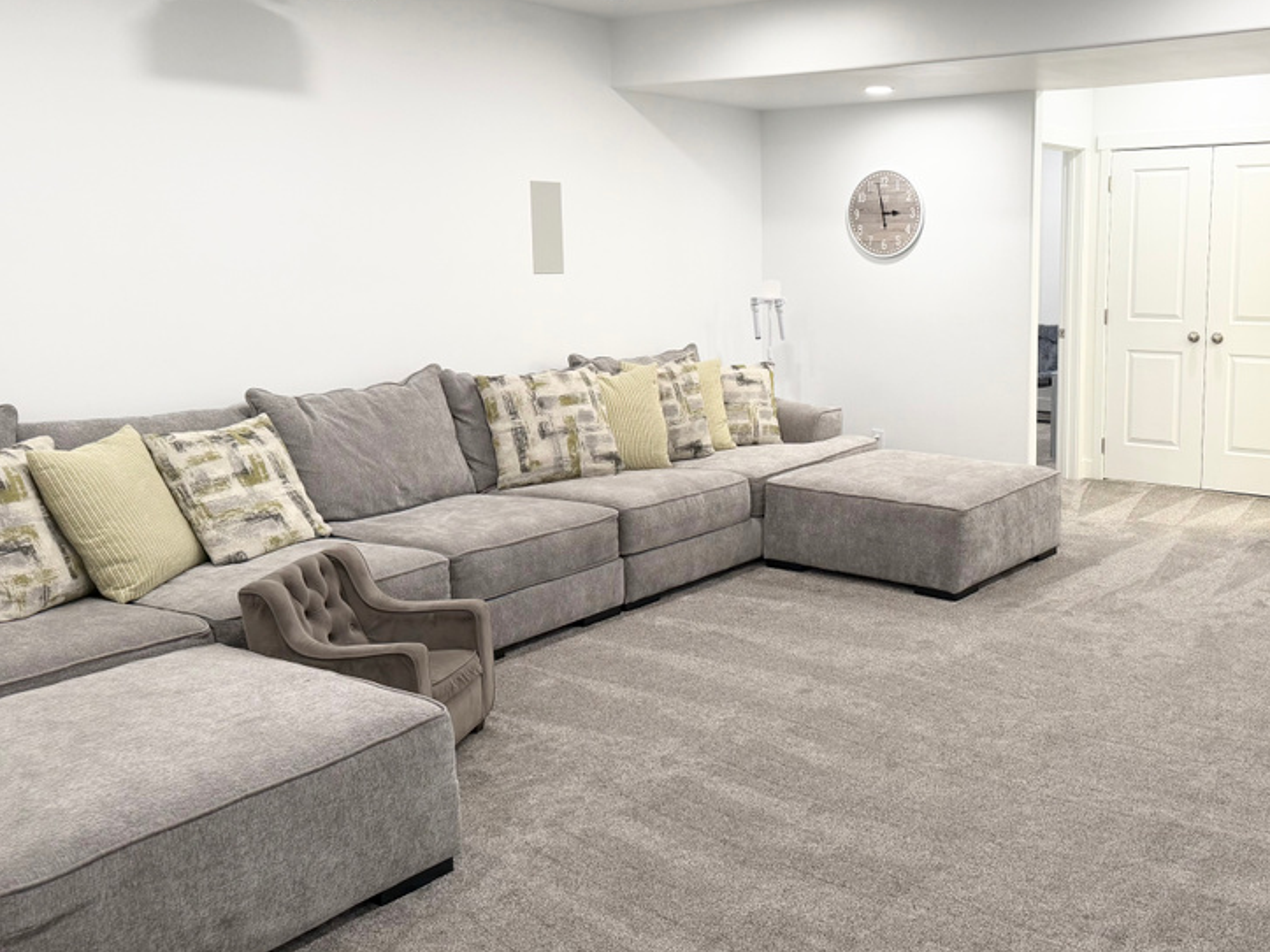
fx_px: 1247
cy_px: 383
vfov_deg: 41.6
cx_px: 827
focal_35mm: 34
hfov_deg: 53.1
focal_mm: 6.76
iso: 125
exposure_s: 1/120
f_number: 1.78
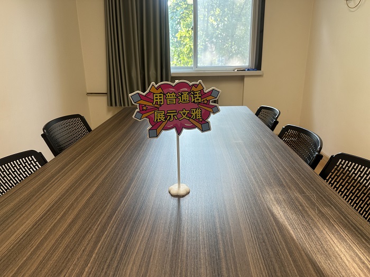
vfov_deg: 56.8
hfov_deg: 71.6
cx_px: 185
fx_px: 257
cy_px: 138
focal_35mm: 24
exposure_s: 1/100
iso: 100
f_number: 1.78
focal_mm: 6.86
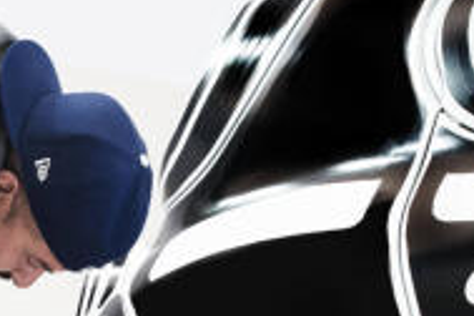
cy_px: 440
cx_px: 155
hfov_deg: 24.1
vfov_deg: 15.3
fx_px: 1106
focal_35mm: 84
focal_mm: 24
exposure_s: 1/125
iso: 640
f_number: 4.5
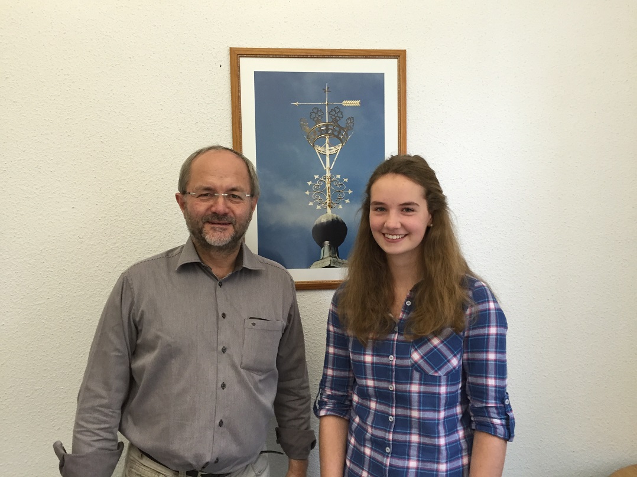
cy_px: 238
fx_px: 534
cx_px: 318
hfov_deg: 61.7
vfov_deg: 48.2
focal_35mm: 29
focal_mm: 4.15
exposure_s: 1/30
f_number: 2.2
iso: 125
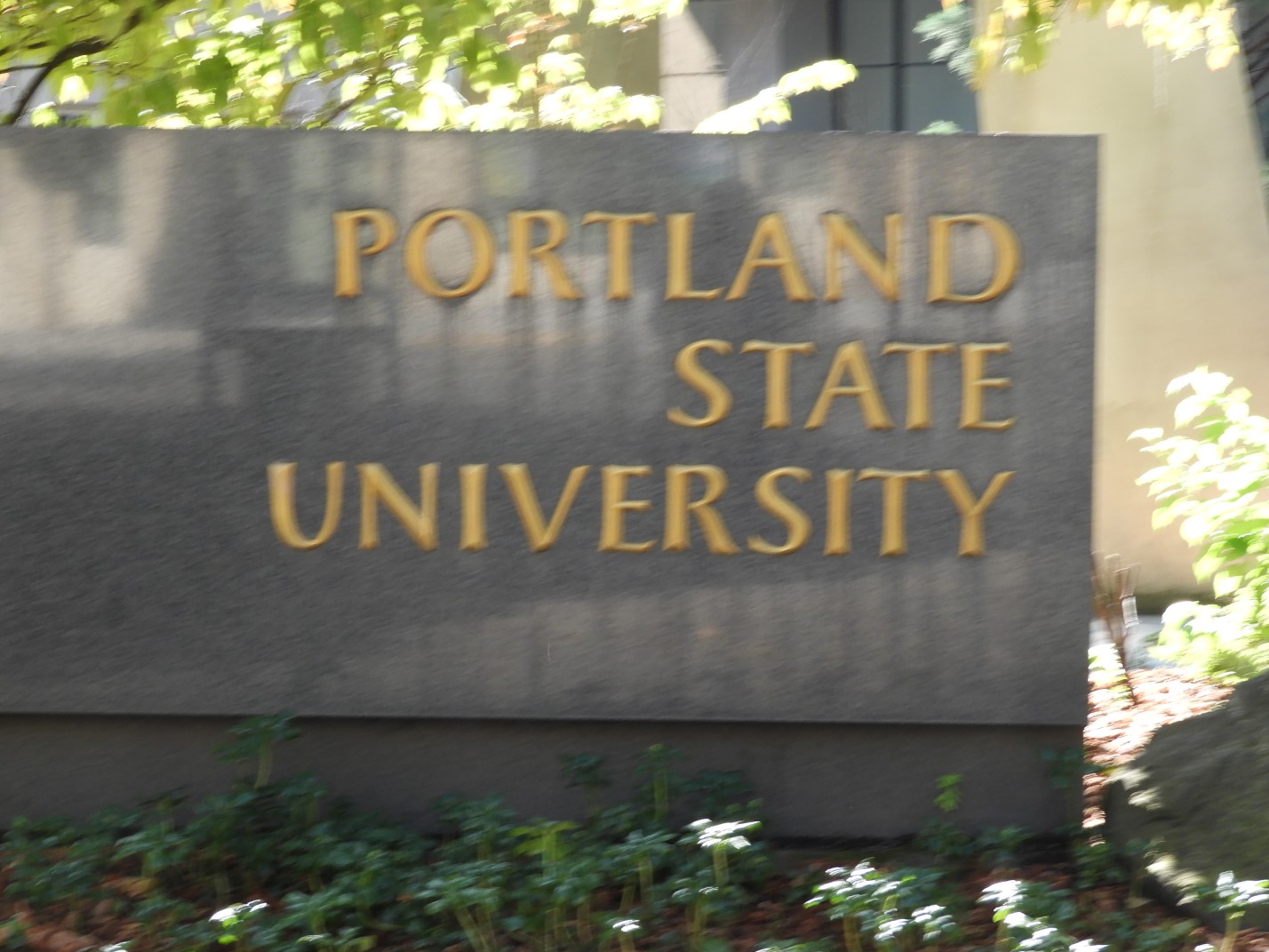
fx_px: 4252
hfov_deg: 17.0
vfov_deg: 12.8
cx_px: 633
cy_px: 475
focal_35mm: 116
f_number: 5
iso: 180
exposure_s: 1/60
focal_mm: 20.6
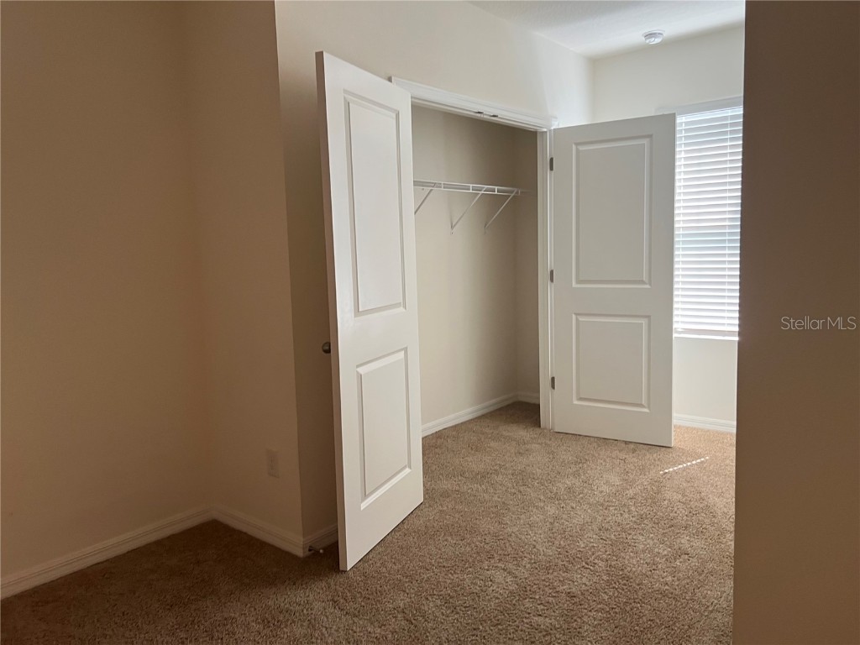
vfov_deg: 53.1
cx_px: 430
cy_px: 322
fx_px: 646
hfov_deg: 67.3
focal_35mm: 26
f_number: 1.5
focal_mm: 5.7
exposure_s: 1/60
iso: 125
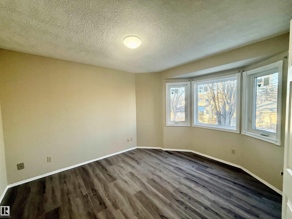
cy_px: 110
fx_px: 118
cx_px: 146
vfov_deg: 85.7
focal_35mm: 14
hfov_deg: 102.1
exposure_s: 1/120
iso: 200
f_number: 2.2
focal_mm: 2.22
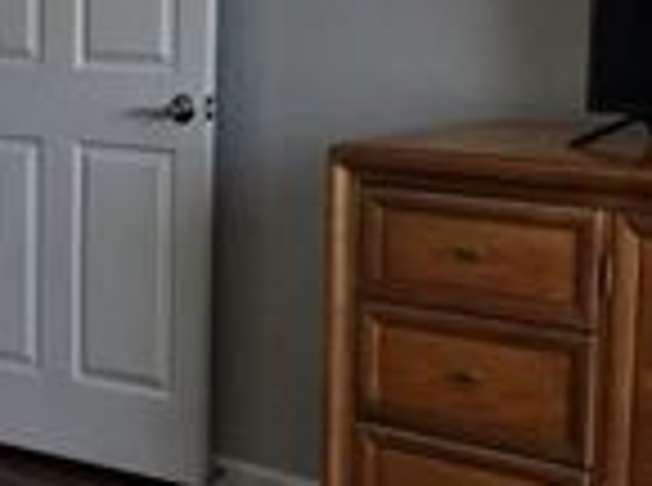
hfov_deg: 16.0
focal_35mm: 112
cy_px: 351
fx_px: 2104
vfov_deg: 13.1
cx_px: -362
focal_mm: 5.4
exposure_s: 1/120
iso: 50
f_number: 1.8
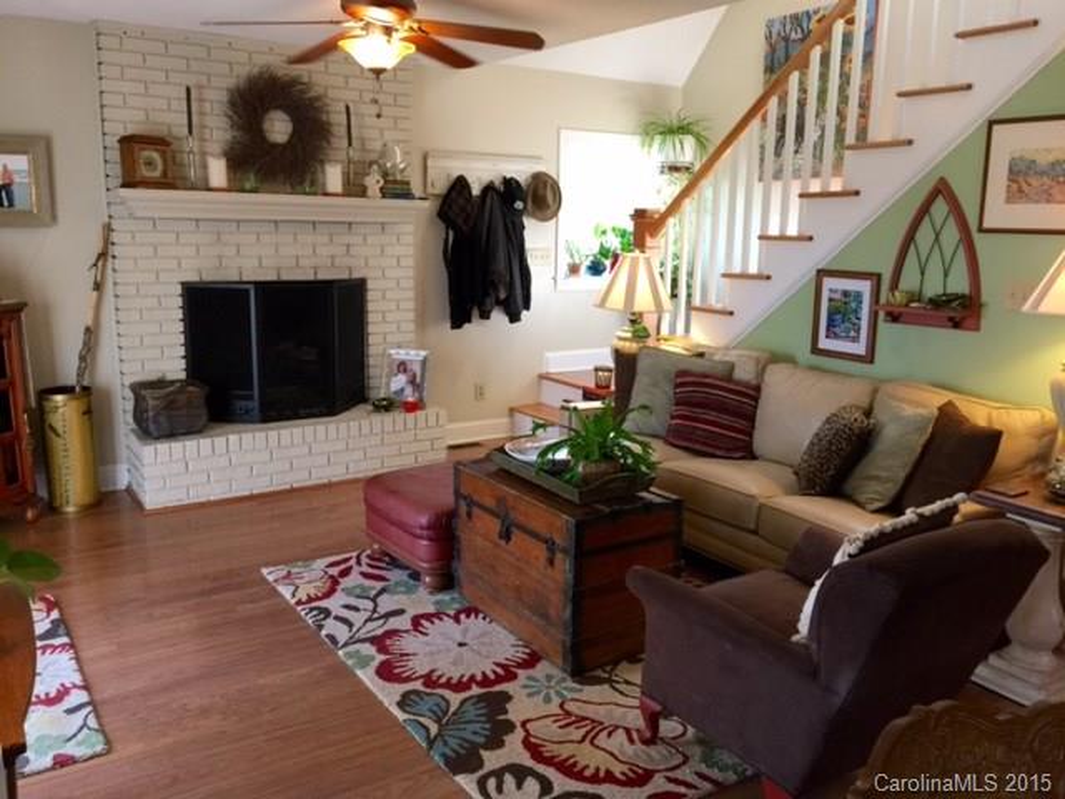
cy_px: 400
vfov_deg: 48.2
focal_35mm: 29
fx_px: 892
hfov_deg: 61.7
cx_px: 532
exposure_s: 1/15
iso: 40
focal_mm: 4.15
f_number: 2.2
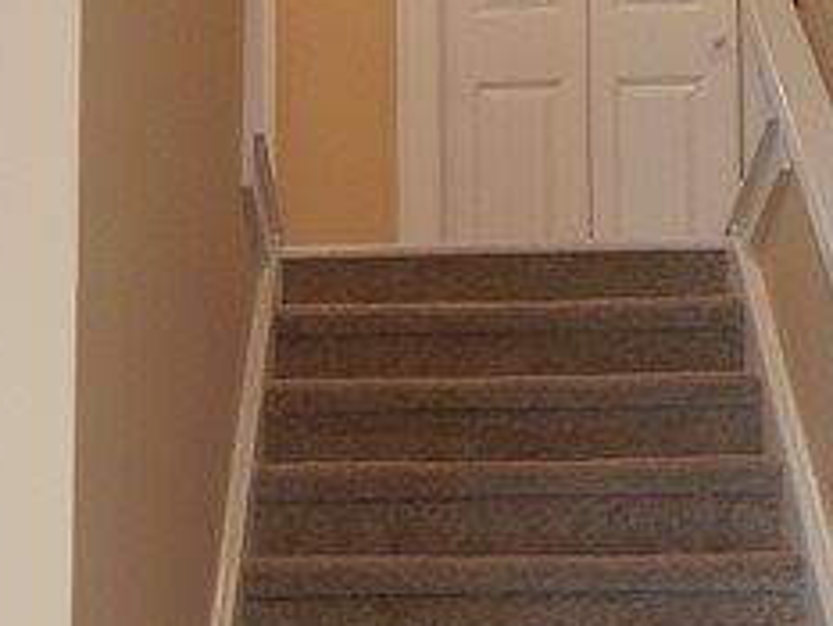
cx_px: 204
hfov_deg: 19.3
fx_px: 2432
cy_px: 730
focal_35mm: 101
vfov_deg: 14.3
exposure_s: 1/50
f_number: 3
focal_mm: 4
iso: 125
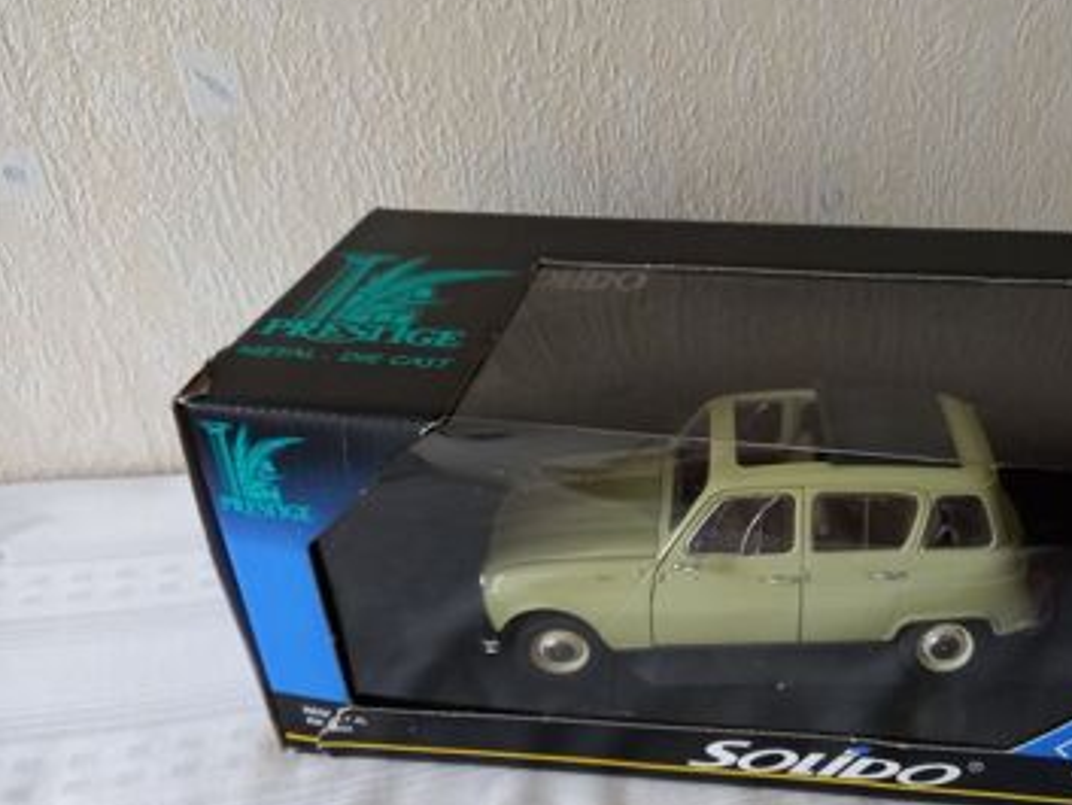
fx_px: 1053
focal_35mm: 34
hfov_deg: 52.8
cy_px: 498
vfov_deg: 41.5
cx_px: 723
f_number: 2
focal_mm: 4.6
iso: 320
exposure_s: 1/25
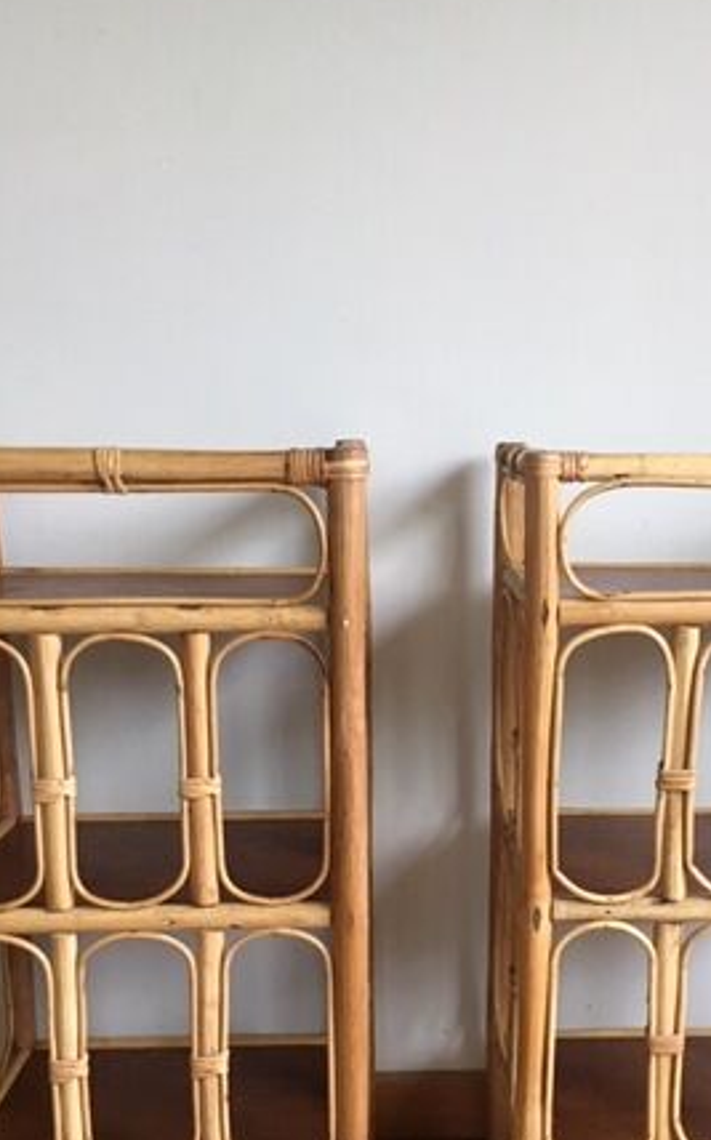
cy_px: 770
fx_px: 1428
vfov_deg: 42.9
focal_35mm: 46
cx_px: 461
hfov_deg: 27.8
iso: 160
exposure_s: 1/33
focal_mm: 4.15
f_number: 2.2
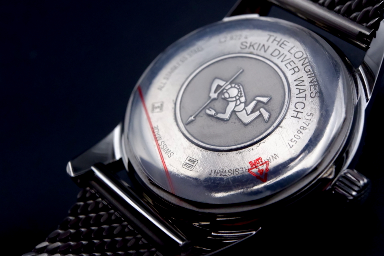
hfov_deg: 47.4
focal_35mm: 41
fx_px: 437
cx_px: 192
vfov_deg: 32.6
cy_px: 128
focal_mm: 27.7
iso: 6400
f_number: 8
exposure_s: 1/4000
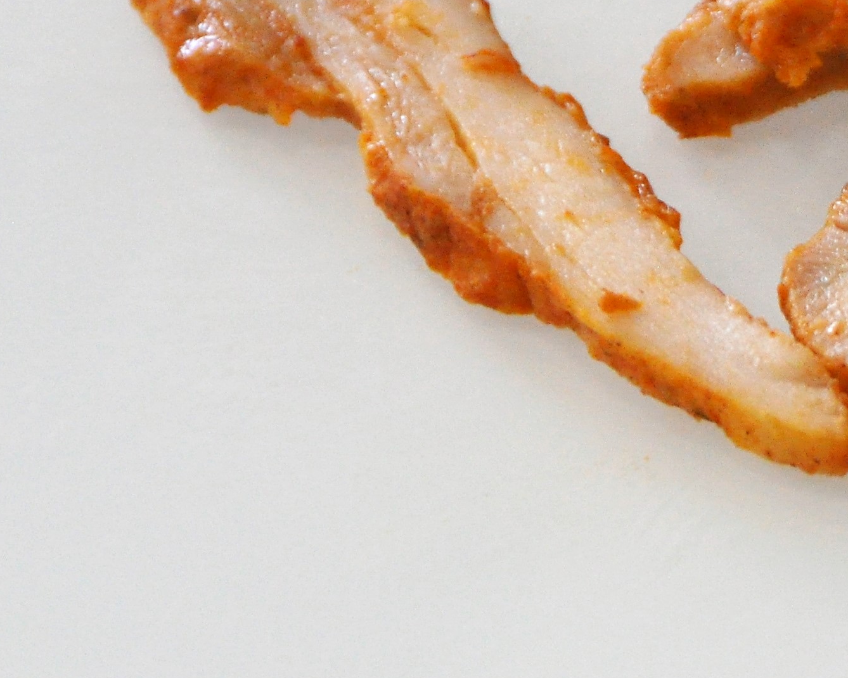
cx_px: 1201
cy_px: 250
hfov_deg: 3.2
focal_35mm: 609
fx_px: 15270
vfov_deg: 2.5
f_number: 5.6
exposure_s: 1/250
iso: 1600
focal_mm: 135
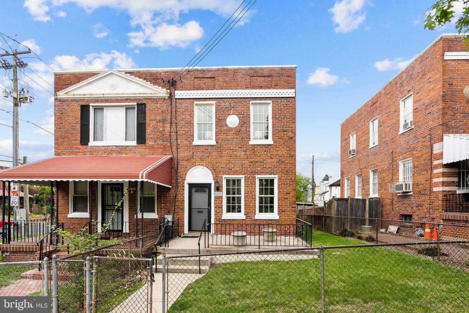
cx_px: 234
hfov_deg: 96.7
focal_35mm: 16
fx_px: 208
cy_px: 156
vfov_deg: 73.7
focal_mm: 16
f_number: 10
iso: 100
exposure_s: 1/100
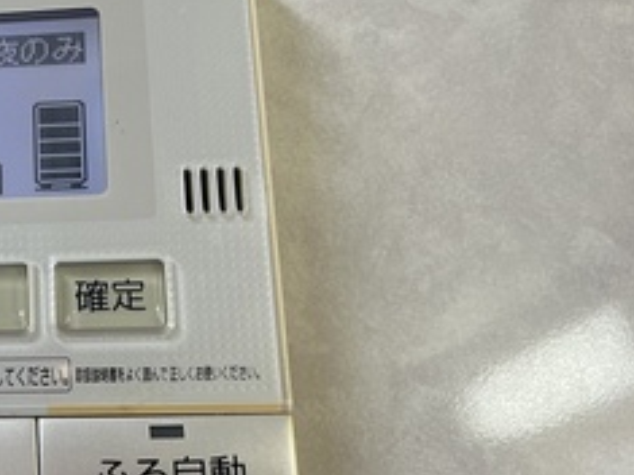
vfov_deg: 23.6
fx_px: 1135
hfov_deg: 28.0
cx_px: -92
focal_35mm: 62
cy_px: 227
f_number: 1.6
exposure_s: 1/120
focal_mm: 5.1
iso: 80
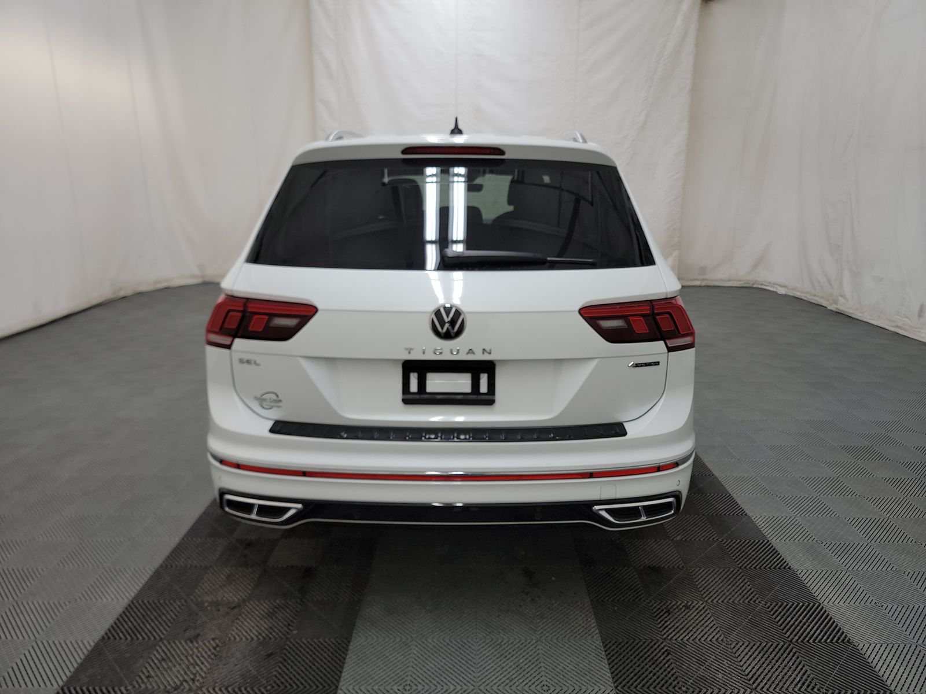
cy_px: 347
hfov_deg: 71.6
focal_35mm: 24
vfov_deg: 56.8
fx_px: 642
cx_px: 463
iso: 117
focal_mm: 6.7
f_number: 1.8
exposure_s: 1/59
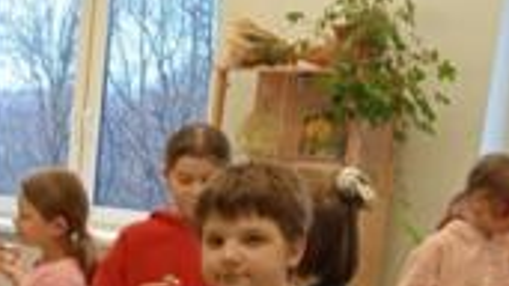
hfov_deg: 21.7
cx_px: -149
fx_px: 1201
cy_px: 356
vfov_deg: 13.2
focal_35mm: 89
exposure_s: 1/33.3
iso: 300
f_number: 2.2
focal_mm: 3.43
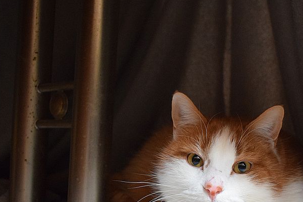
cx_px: 234
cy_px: 164
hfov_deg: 34.7
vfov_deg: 23.8
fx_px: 471
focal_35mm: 56
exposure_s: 1/60
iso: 3200
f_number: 3.8
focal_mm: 22
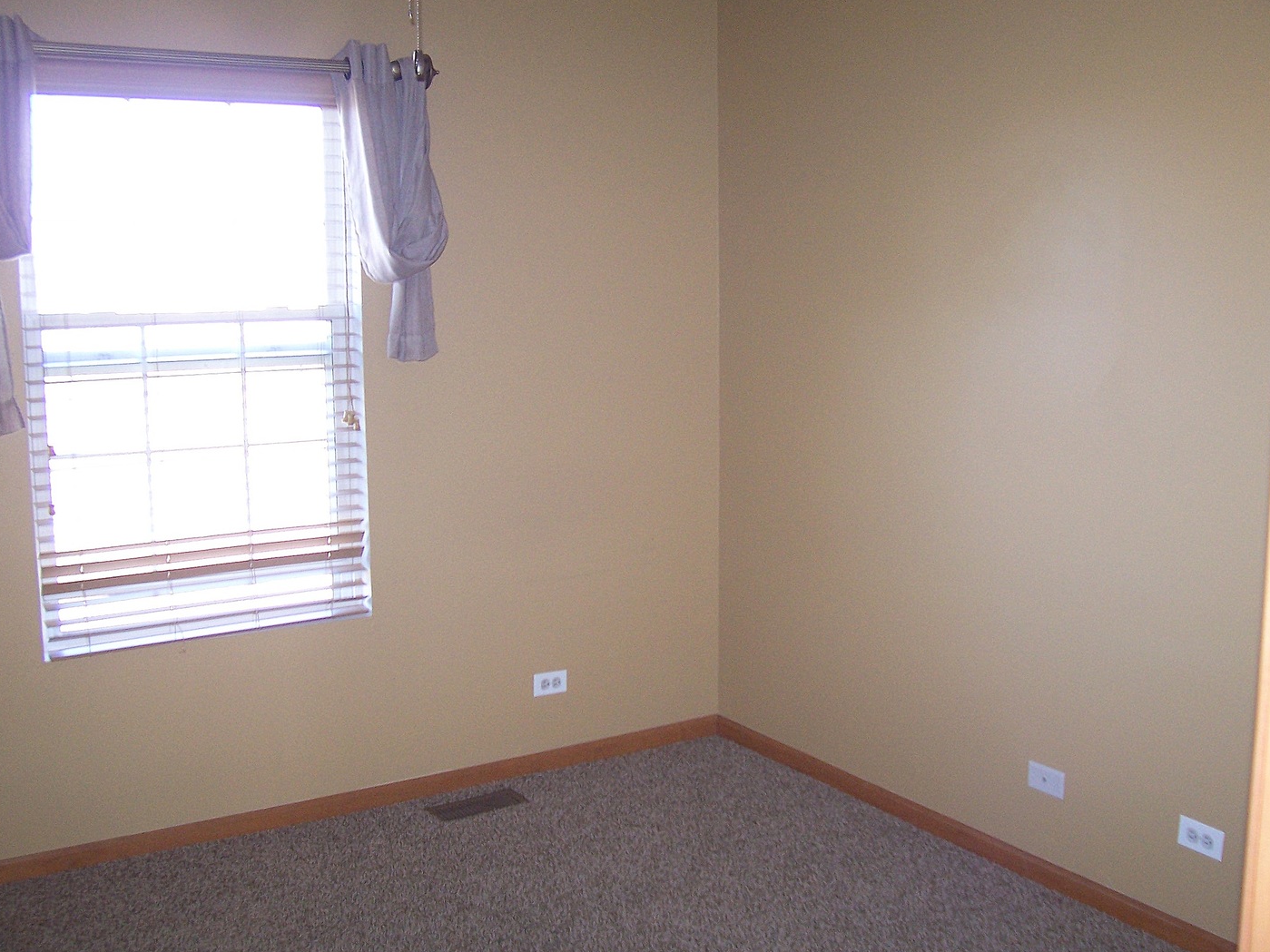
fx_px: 1284
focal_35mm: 35
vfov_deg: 40.7
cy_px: 486
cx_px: 622
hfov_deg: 52.6
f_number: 2.7
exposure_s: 1/45
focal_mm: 5.6
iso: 125
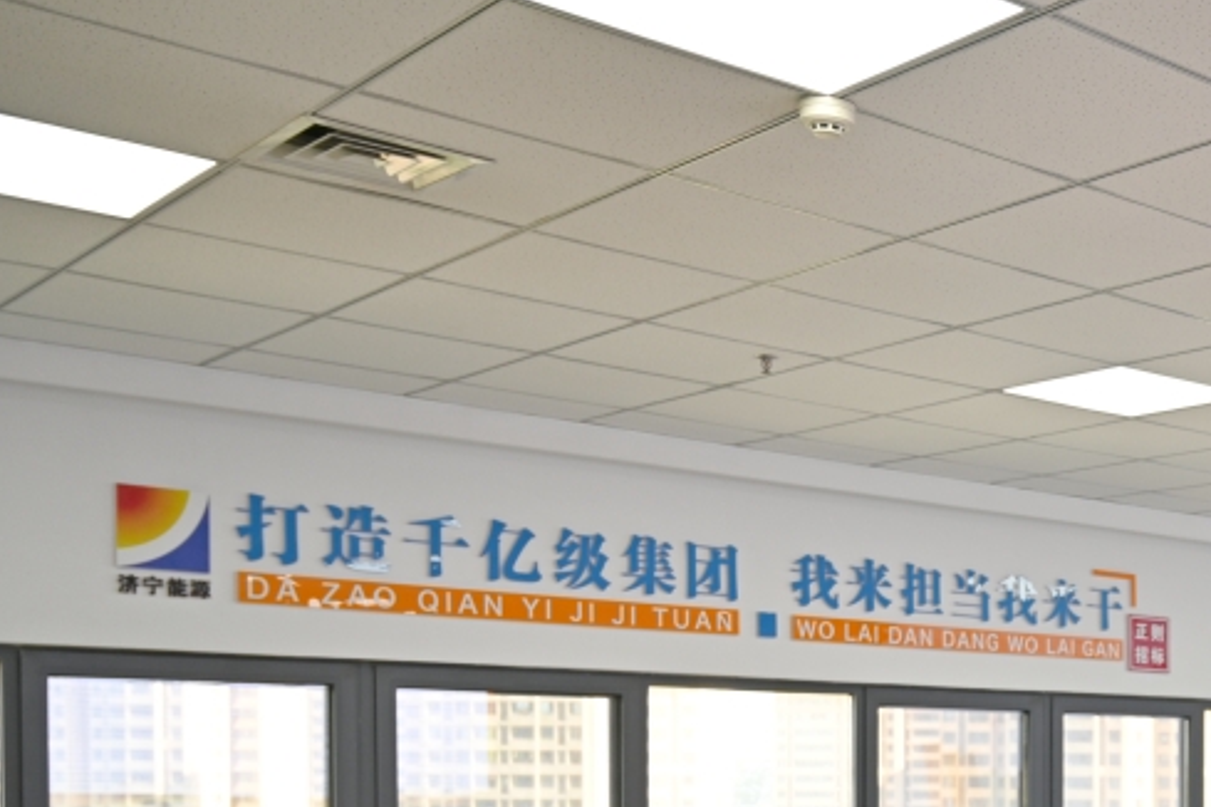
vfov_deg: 24.0
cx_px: 1270
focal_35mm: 53
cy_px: 866
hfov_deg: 33.6
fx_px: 1783
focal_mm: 24
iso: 400
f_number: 4
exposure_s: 1/160
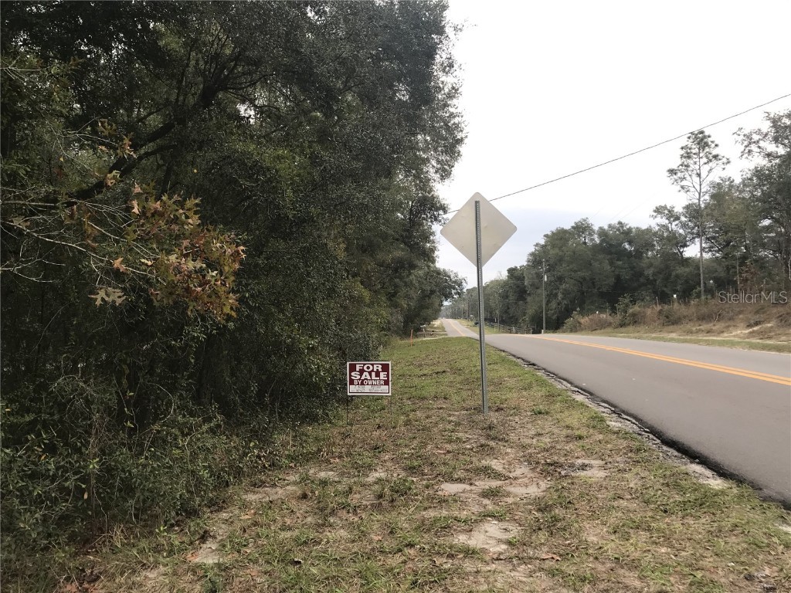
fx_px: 640
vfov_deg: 49.7
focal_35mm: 28
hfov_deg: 63.4
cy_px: 296
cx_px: 396
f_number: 1.8
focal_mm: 3.99
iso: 20
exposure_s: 1/124
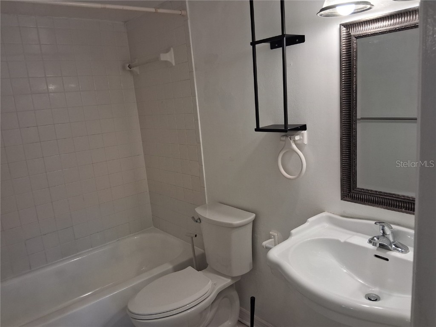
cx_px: 218
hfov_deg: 67.3
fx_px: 327
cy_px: 164
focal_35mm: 26
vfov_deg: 53.1
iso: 200
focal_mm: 3.98
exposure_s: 1/120
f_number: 1.8
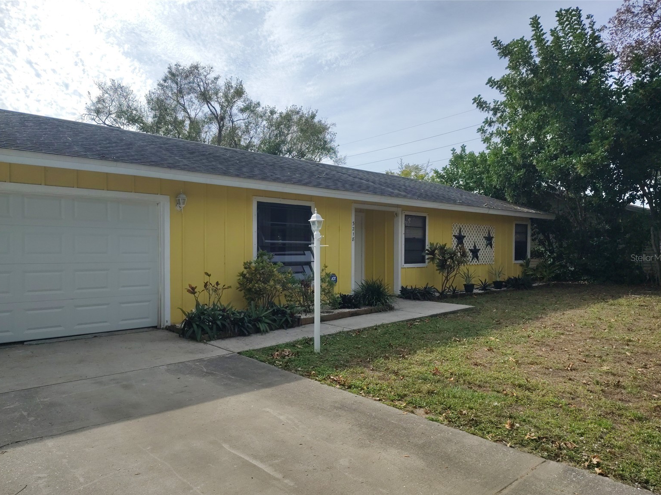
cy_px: 257
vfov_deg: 54.9
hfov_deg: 69.4
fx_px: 477
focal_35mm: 25
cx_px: 327
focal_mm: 5.56
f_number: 1.8
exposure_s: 1/3248
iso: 100
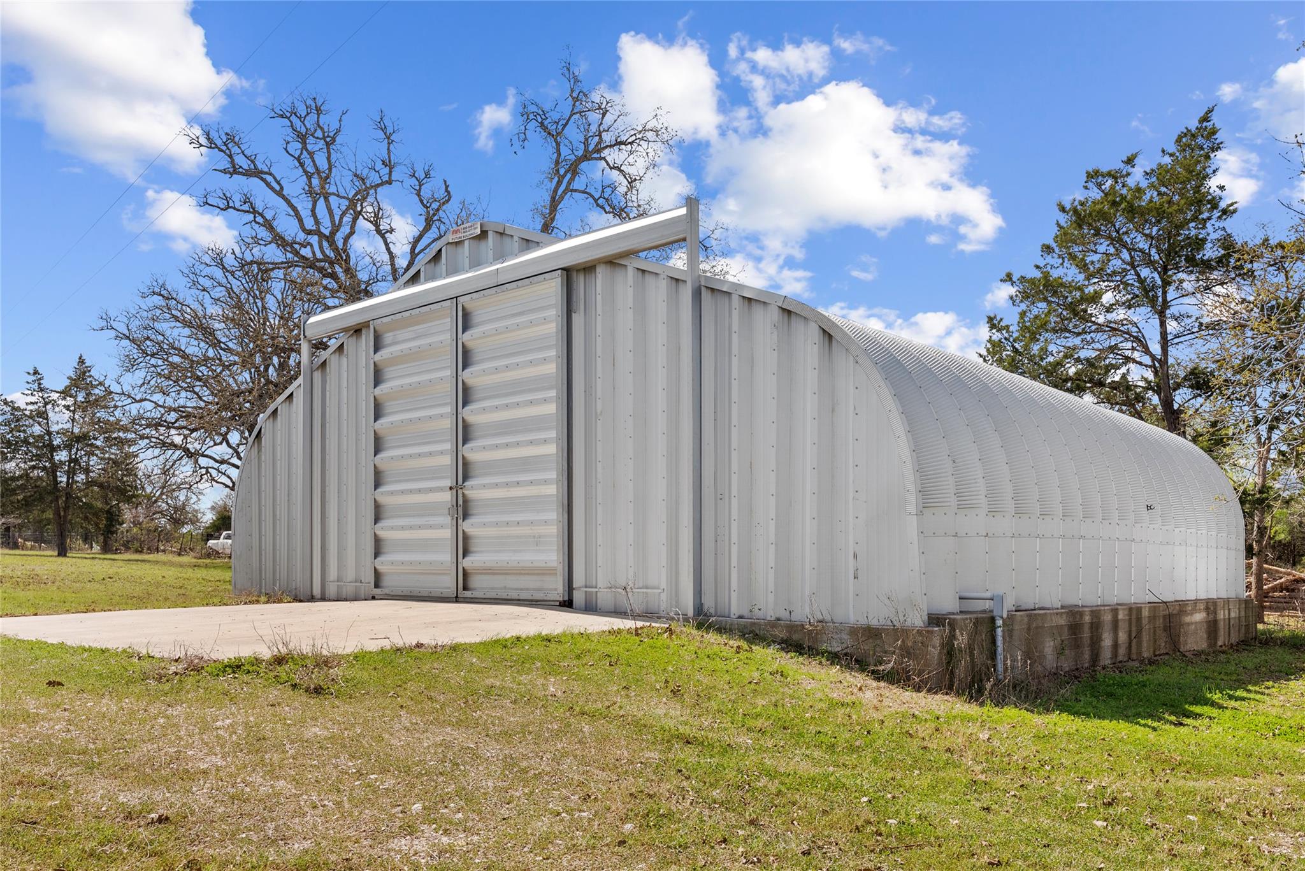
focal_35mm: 27
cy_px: 436
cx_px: 652
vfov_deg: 48.0
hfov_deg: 67.4
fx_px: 979
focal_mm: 27
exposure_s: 1/15
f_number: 7.1
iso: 160
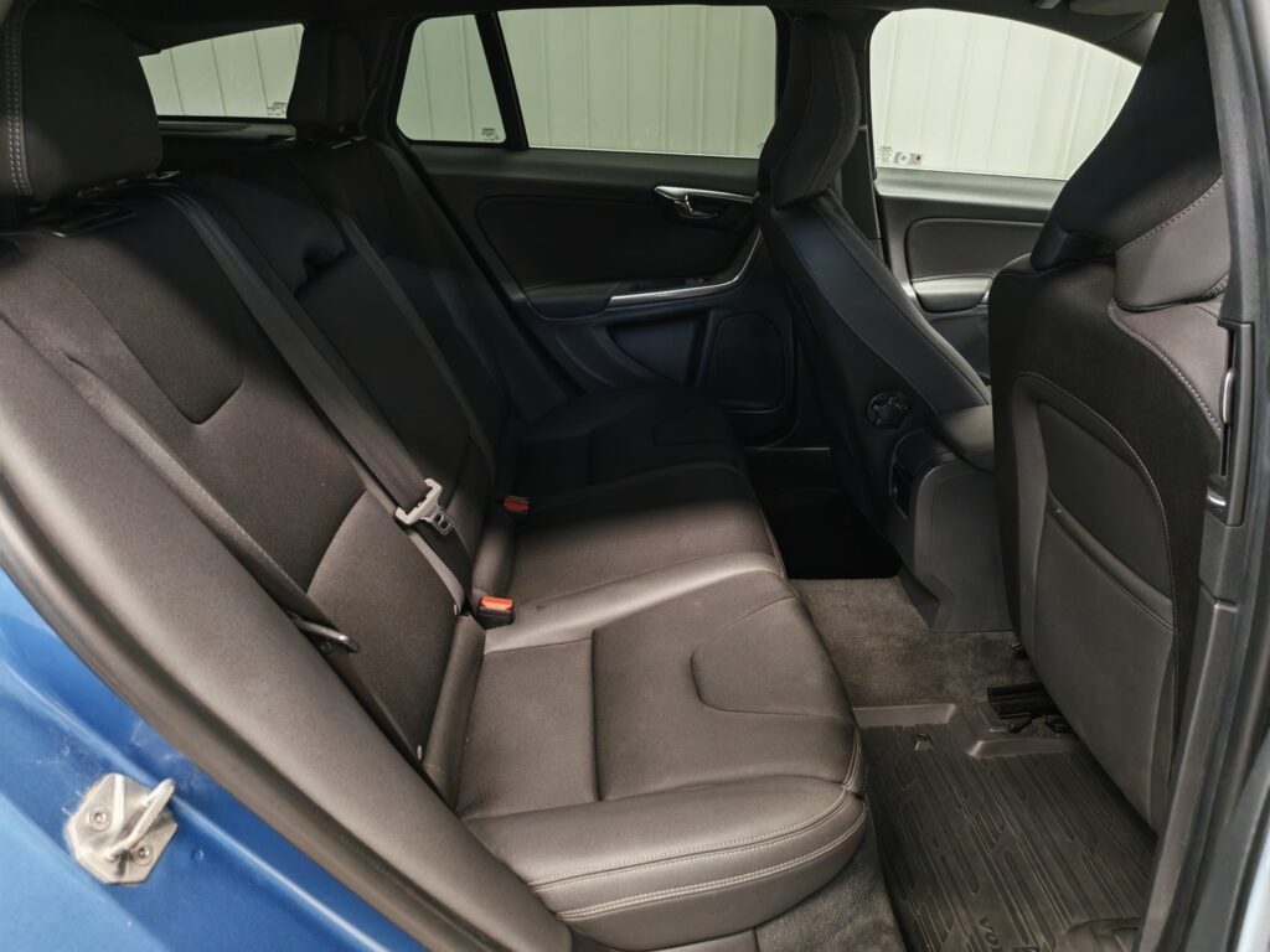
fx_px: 844
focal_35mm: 23
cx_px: 635
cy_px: 476
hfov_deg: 73.9
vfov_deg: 58.9
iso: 320
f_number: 1.6
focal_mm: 5.4
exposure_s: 1/50
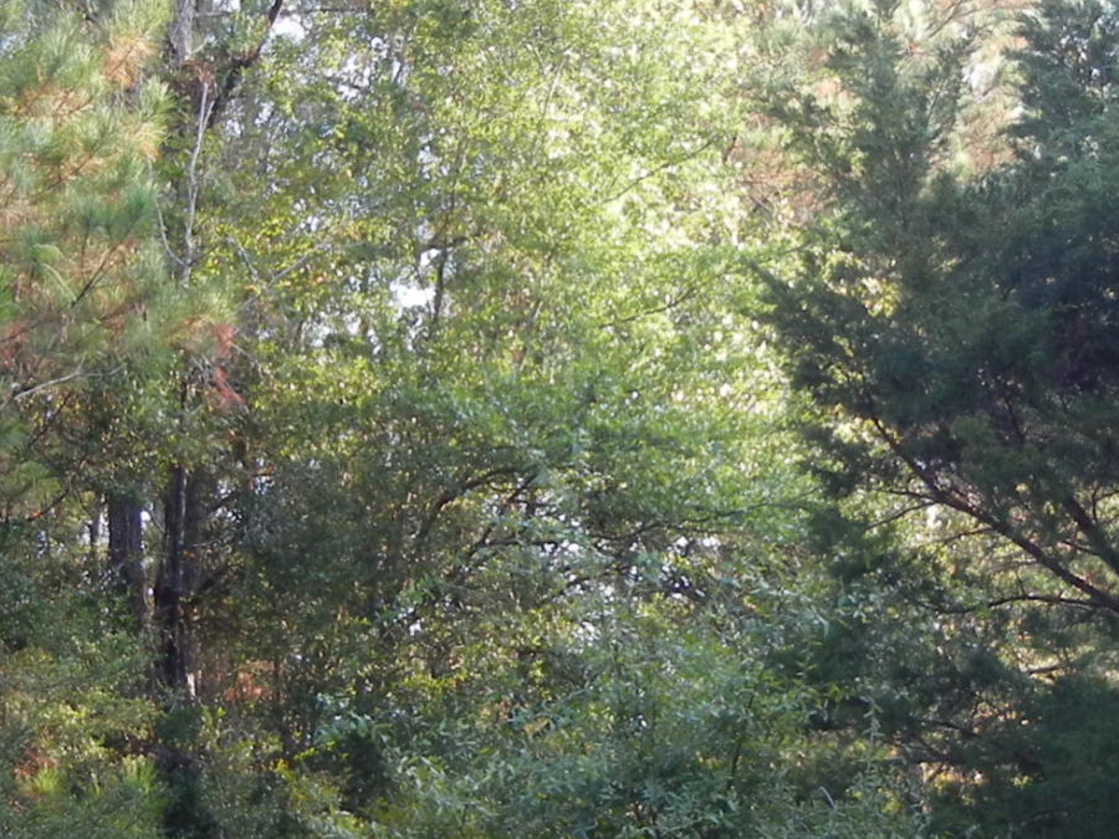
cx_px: 541
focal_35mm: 100
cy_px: 518
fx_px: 3233
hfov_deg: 19.6
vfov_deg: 14.8
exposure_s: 1/114
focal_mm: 5.4
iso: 200
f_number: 3.5
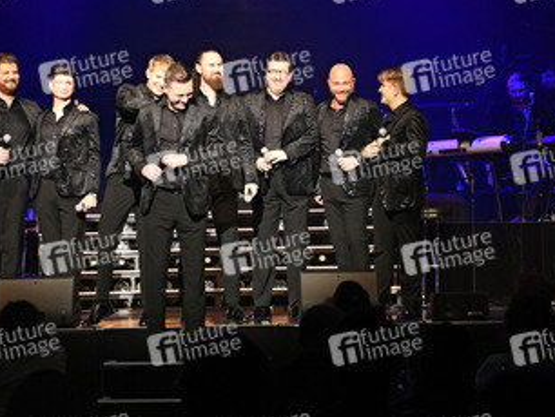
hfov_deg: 19.8
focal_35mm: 99
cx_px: 219
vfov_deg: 15.0
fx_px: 1589
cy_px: 208
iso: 8000
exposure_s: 1/320
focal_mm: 70
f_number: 5.6
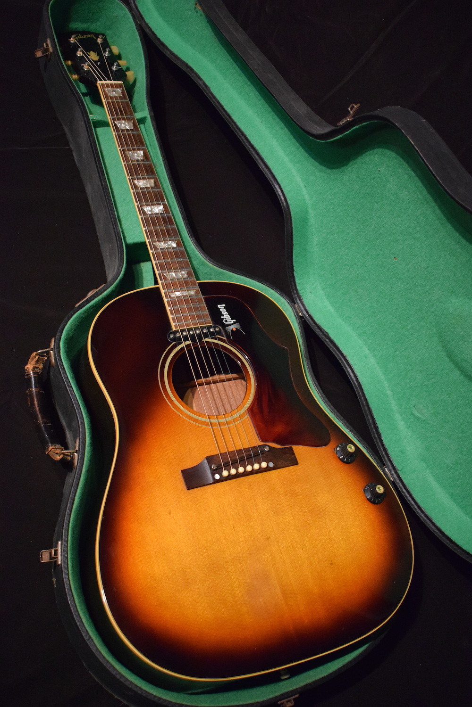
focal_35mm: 42
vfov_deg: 46.4
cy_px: 354
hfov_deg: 31.9
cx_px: 236
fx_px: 826
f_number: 4.2
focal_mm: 28
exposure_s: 1/60
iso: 4500
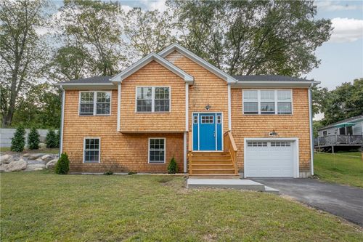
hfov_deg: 94.0
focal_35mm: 17
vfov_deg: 71.0
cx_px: 182
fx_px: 169
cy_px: 121
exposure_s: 1/400
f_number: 9
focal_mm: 16.8
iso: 200
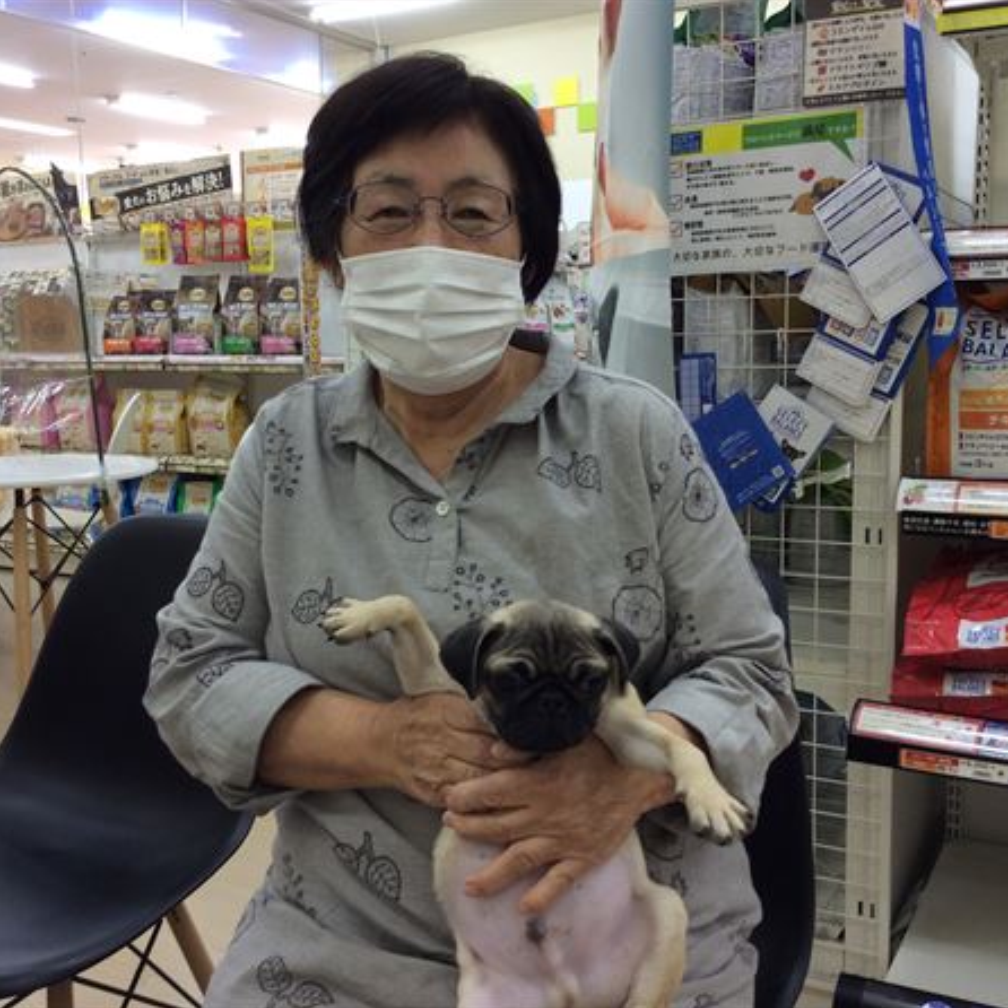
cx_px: 493
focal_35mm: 38
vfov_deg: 43.9
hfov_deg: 43.9
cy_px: 504
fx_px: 1252
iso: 32
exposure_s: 1/24
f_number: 2.4
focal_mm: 3.3
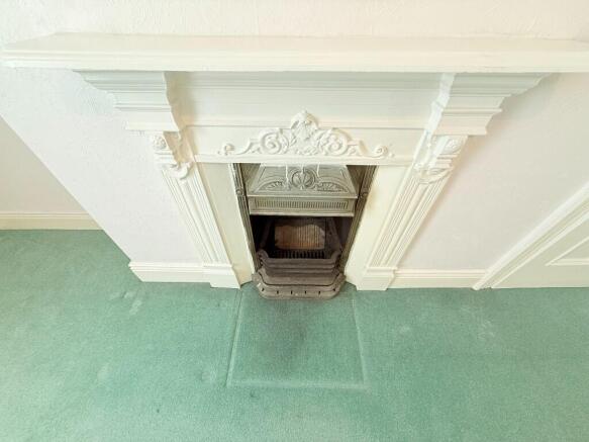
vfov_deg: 85.7
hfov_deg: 102.1
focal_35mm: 14
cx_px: 294
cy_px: 221
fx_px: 238
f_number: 2.2
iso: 125
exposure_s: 1/100
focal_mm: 2.22
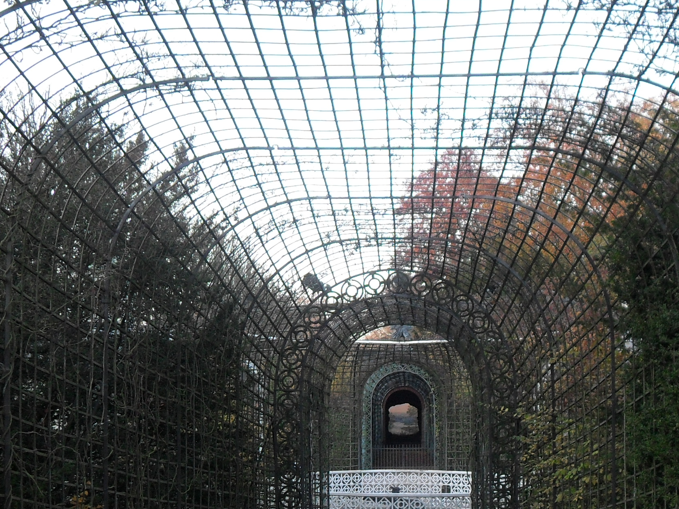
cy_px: 369
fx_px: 1255
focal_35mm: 64
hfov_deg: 30.2
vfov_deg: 22.8
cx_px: 405
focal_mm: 6.2
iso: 100
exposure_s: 1/60
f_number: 2.8
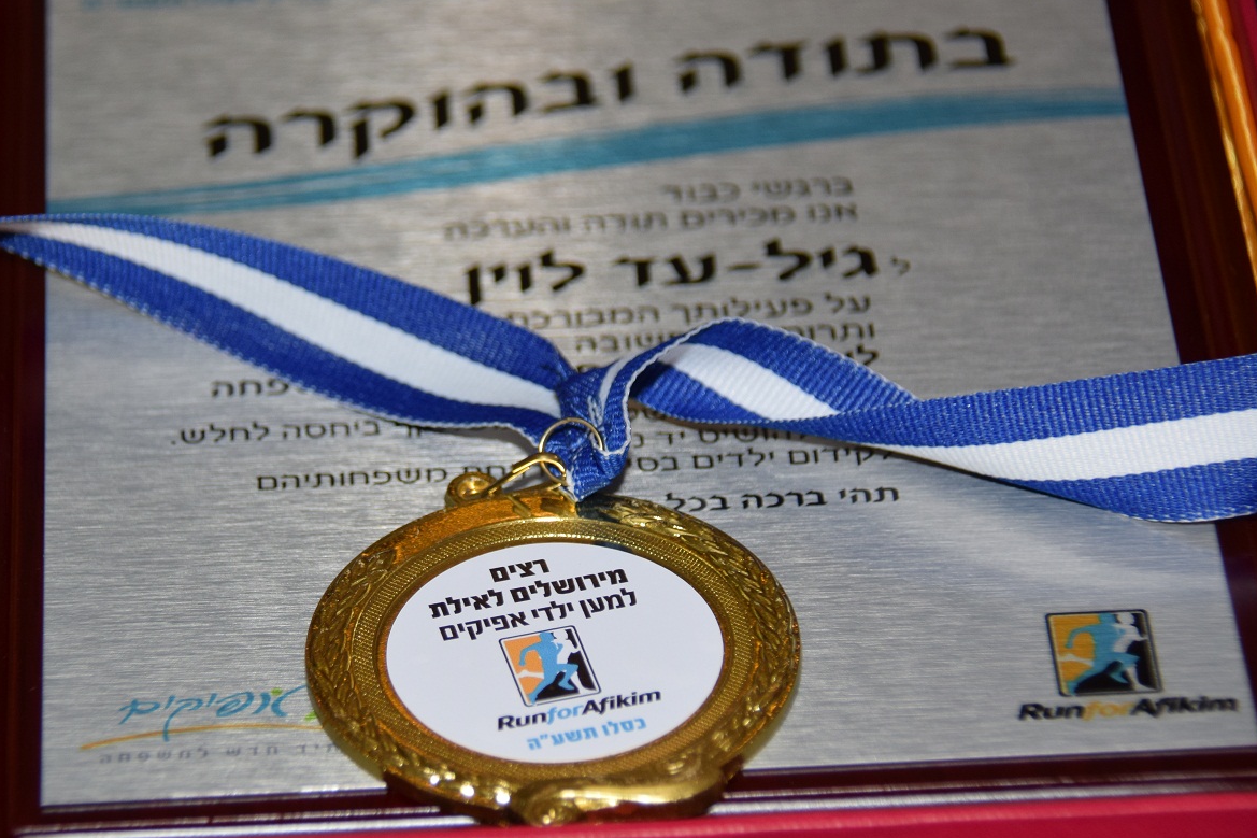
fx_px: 8064
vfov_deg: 5.9
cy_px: 372
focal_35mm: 231
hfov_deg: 8.9
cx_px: 492
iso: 400
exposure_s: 1/80
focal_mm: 120
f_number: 5.6
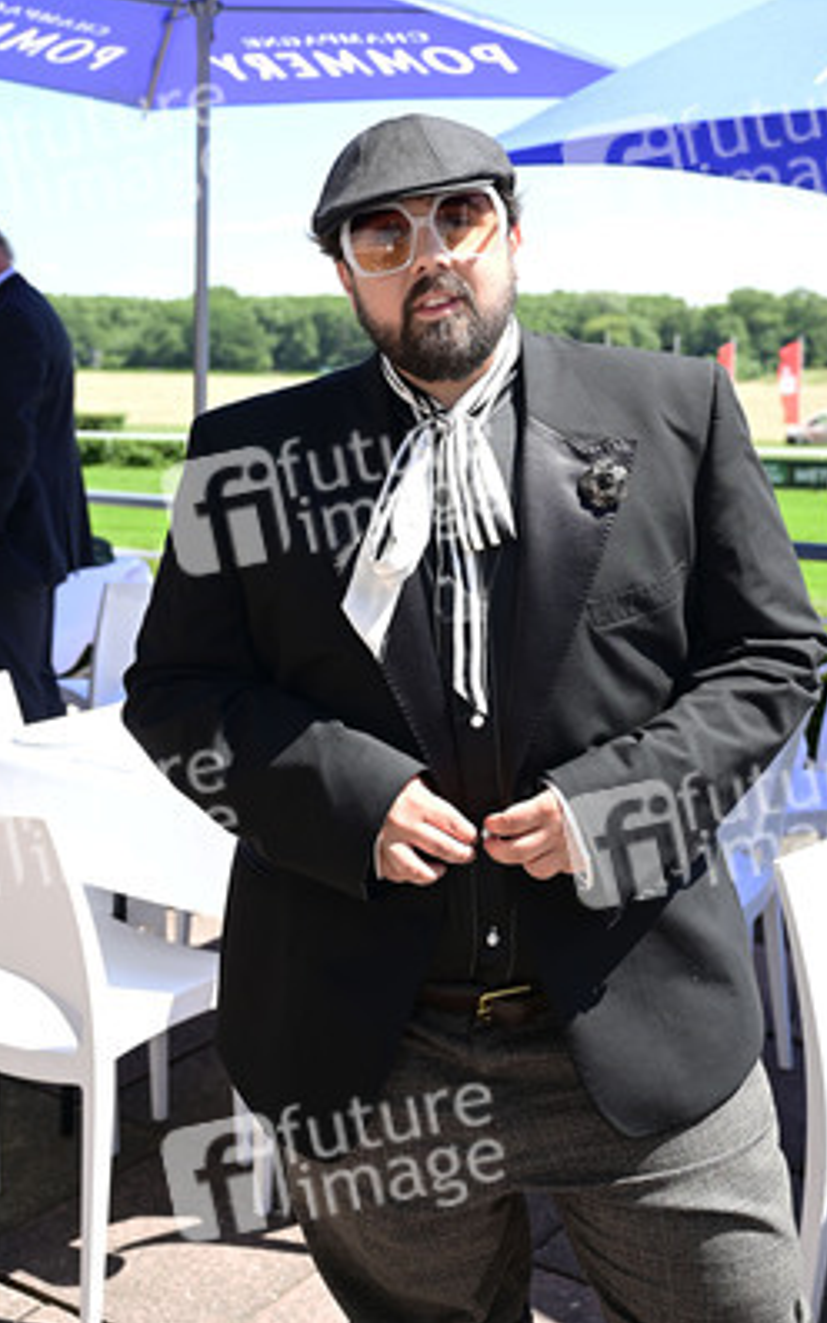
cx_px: 430
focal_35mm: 38
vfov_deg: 51.5
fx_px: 1371
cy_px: 663
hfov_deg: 33.6
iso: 100
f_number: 5
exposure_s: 1/200
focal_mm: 37
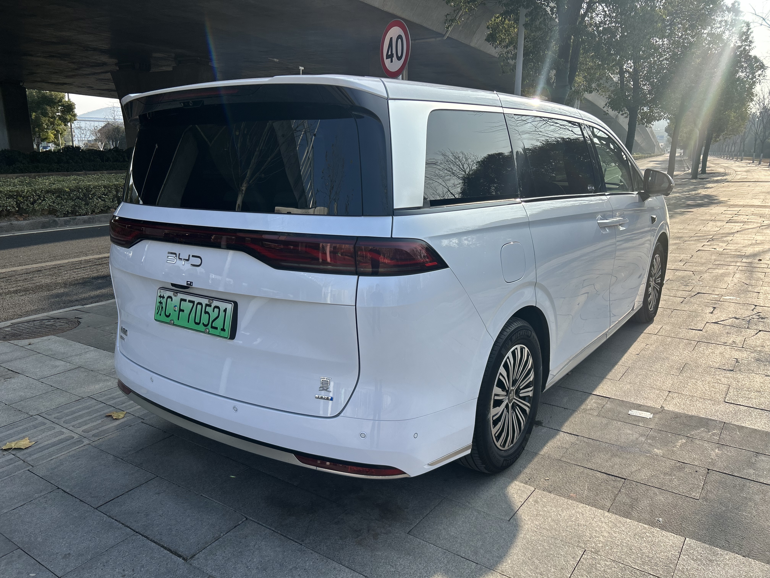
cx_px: 385
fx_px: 578
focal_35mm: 26
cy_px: 289
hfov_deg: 67.3
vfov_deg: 53.1
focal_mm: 5.7
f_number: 1.5
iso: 50
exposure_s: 1/2632
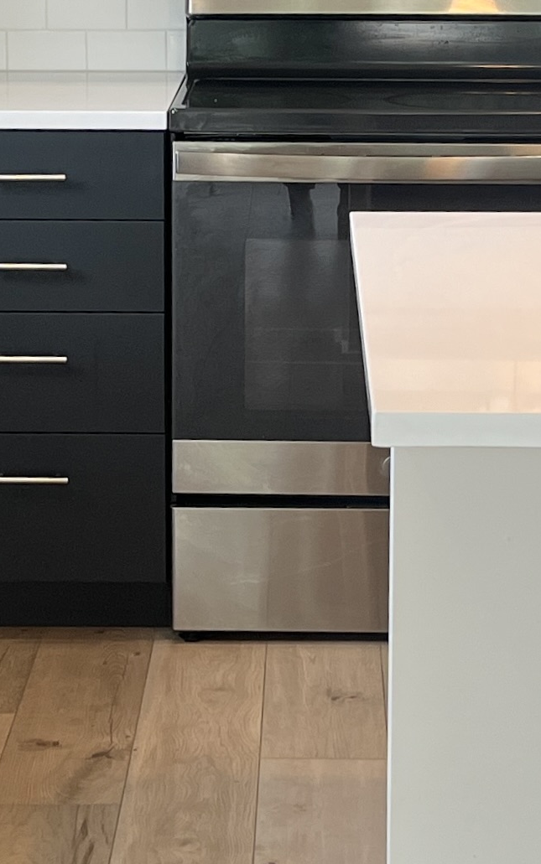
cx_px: 266
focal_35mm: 101
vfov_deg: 20.5
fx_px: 2381
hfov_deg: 13.0
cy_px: 310
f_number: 1.6
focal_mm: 5.1
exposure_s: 1/60
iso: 64
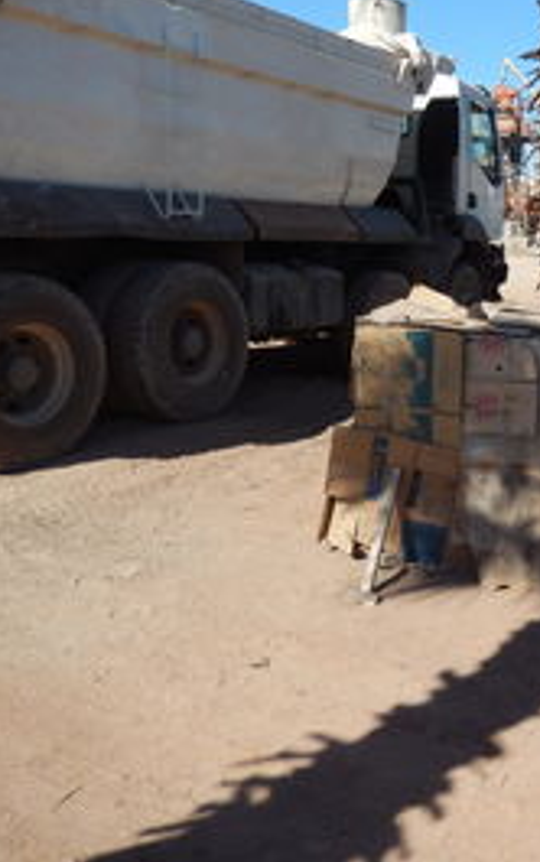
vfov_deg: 49.2
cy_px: 390
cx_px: 634
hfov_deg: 28.3
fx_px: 940
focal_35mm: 40
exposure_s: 1/1500
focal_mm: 4.5
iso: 125
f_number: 3.4
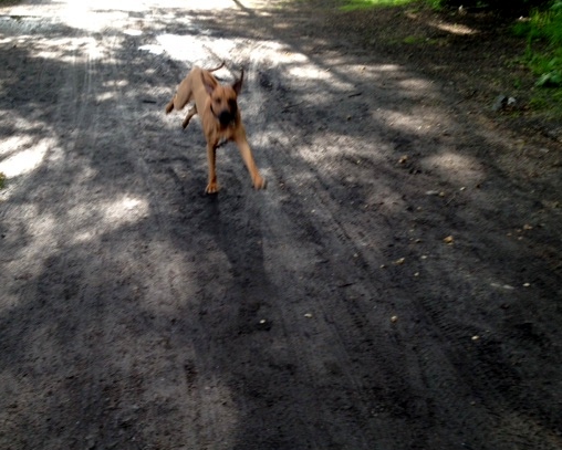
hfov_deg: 42.8
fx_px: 716
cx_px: 246
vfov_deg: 34.9
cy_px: 195
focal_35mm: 43
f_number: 2.4
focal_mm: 4.28
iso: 80
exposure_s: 1/120
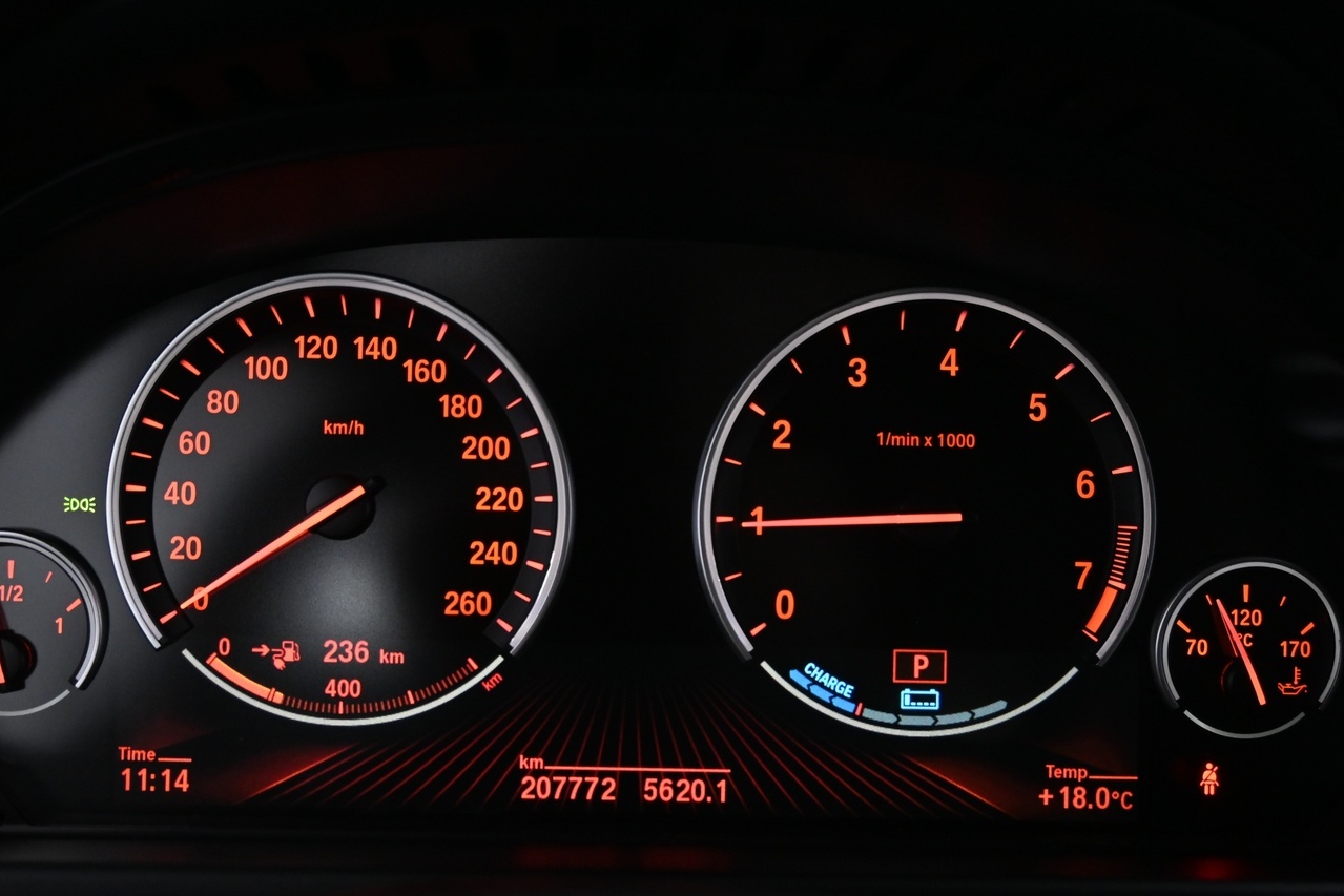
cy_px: 533
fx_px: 1419
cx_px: 626
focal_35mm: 38
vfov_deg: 35.0
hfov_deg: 50.7
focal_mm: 20
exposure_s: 1/30
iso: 1600
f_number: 3.8
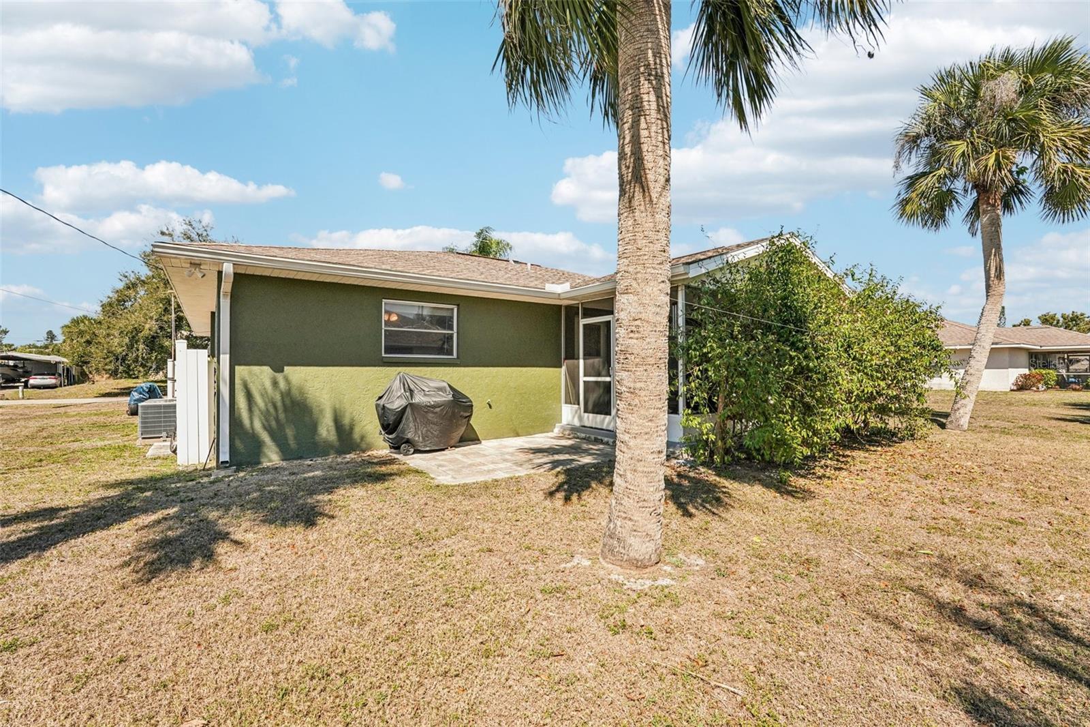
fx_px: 484
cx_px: 545
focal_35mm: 16
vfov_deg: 73.7
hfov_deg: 96.7
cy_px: 364
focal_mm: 16
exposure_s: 1/1000
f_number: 8
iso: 400
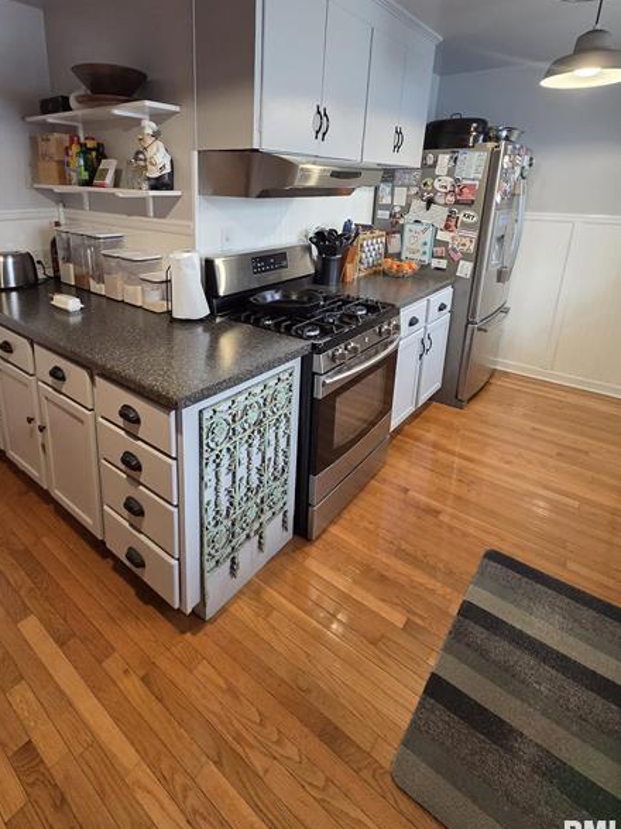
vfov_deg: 89.3
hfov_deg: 74.3
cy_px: 314
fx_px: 407
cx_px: 264
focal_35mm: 17
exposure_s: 1/60
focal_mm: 2.2
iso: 400
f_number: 2.2
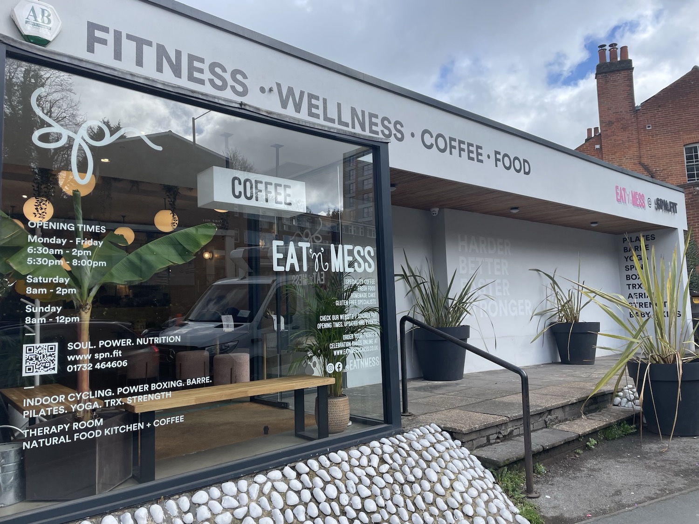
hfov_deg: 67.3
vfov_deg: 53.1
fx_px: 525
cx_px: 350
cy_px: 262
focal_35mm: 26
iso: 32
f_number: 1.6
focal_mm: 4.2
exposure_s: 1/1350
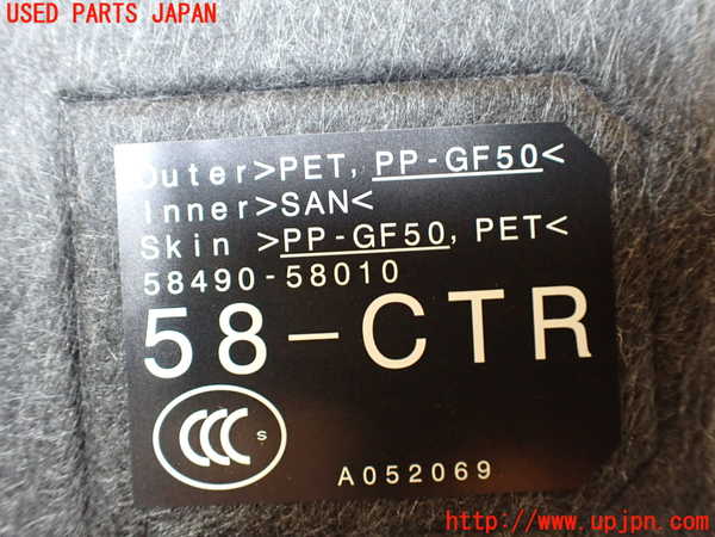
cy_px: 268
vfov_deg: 46.8
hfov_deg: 60.0
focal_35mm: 30
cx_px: 358
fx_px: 620
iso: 800
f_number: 2.3
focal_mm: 5.4
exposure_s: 1/60
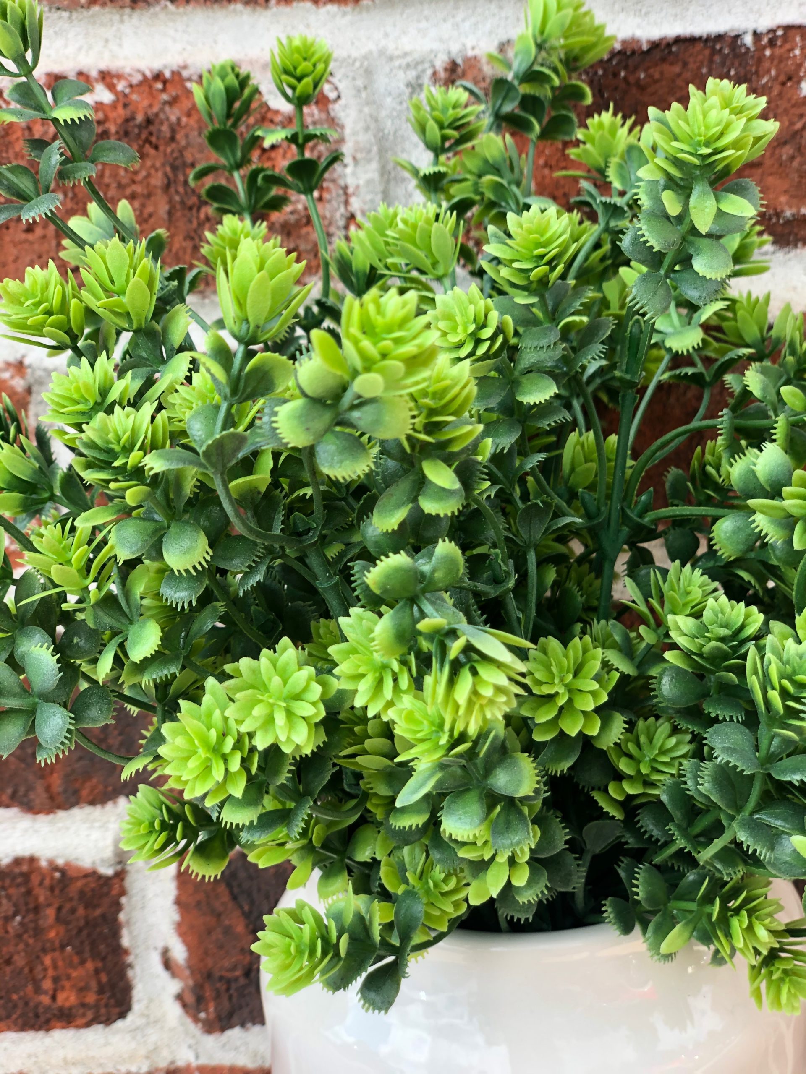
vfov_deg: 36.8
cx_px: 403
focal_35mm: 52
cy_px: 537
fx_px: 1614
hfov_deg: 28.0
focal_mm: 6
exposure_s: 1/127
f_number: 2.4
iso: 16
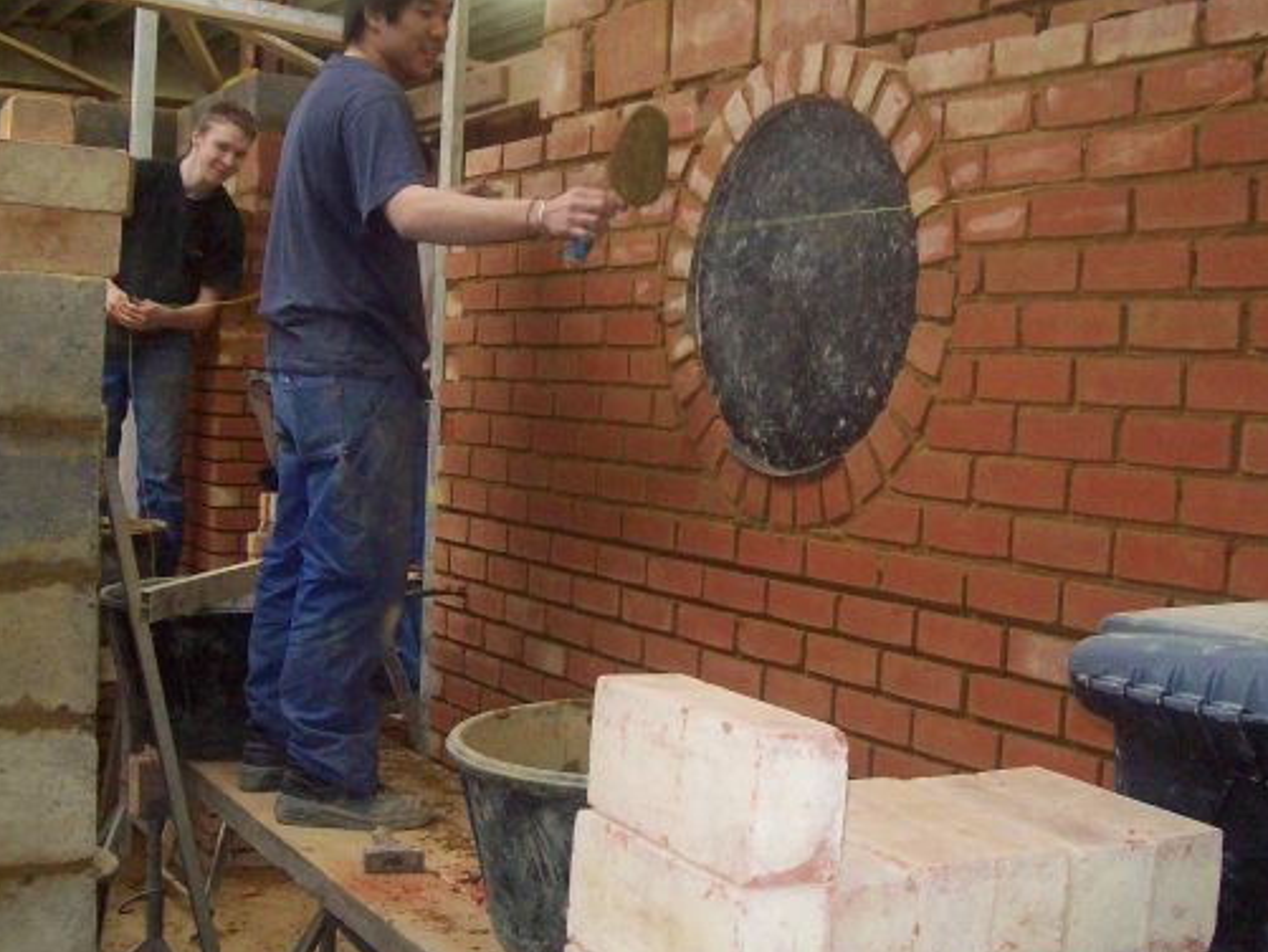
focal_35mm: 46
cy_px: 456
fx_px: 1685
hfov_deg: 41.2
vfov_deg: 31.5
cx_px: 628
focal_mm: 6
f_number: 2.7
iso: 200
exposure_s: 1/64
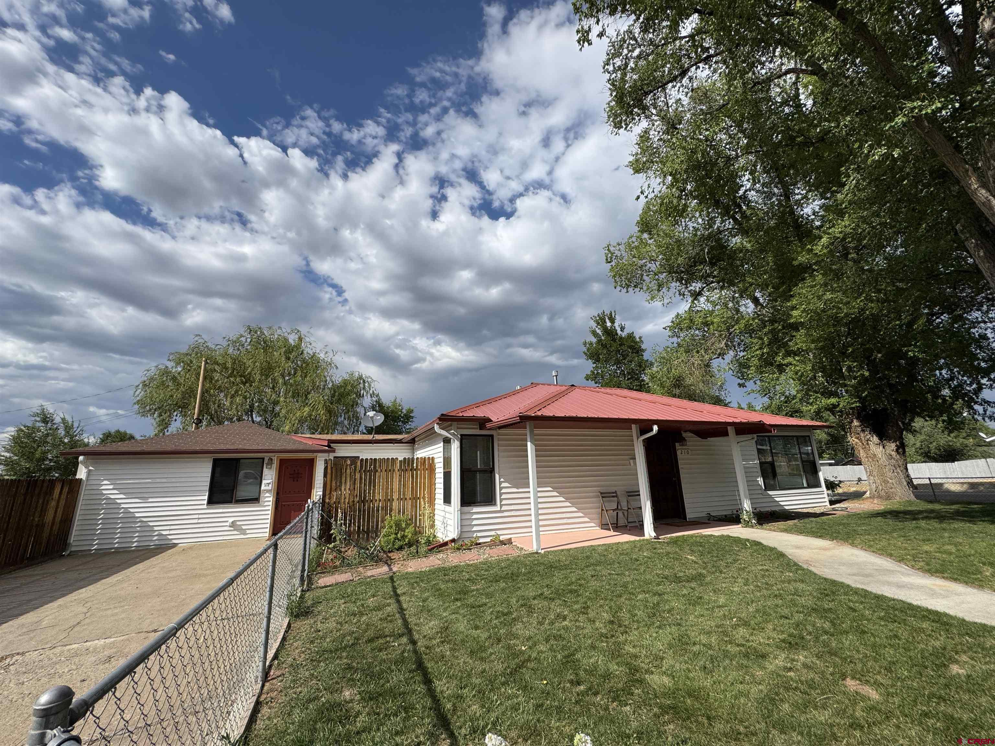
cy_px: 373
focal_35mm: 14
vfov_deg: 85.7
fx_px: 402
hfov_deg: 102.1
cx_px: 498
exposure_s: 1/3247
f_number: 2.2
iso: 50
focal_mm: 2.22
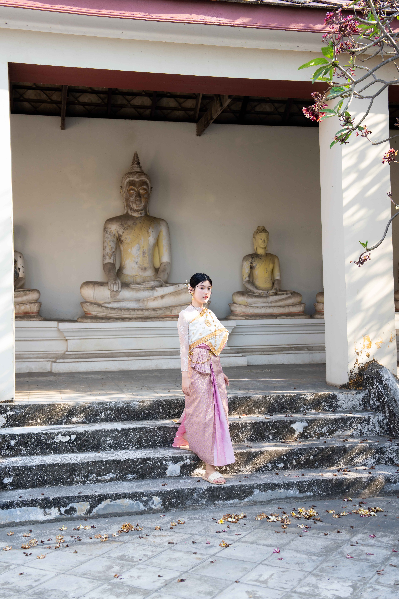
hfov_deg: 31.9
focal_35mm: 42
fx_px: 698
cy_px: 300
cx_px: 200
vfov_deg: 46.4
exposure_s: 1/500
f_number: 3.5
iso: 160
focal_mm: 42
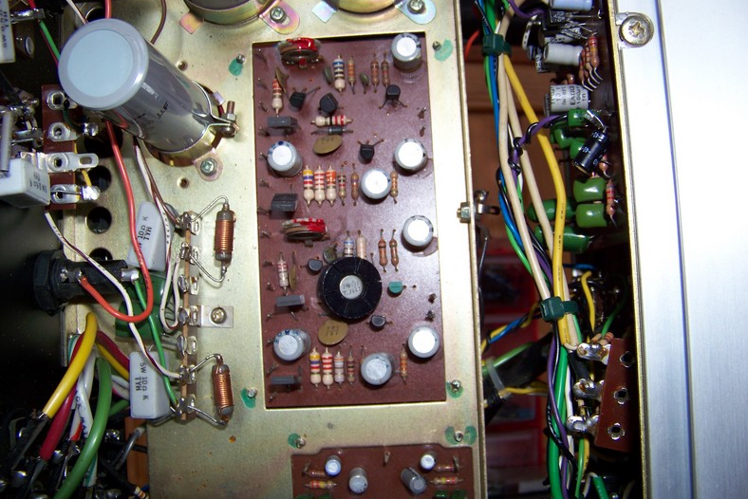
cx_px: 379
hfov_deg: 50.7
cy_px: 256
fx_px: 790
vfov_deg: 35.1
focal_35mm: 38
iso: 64
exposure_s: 1/30
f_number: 2.8
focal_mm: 5.85
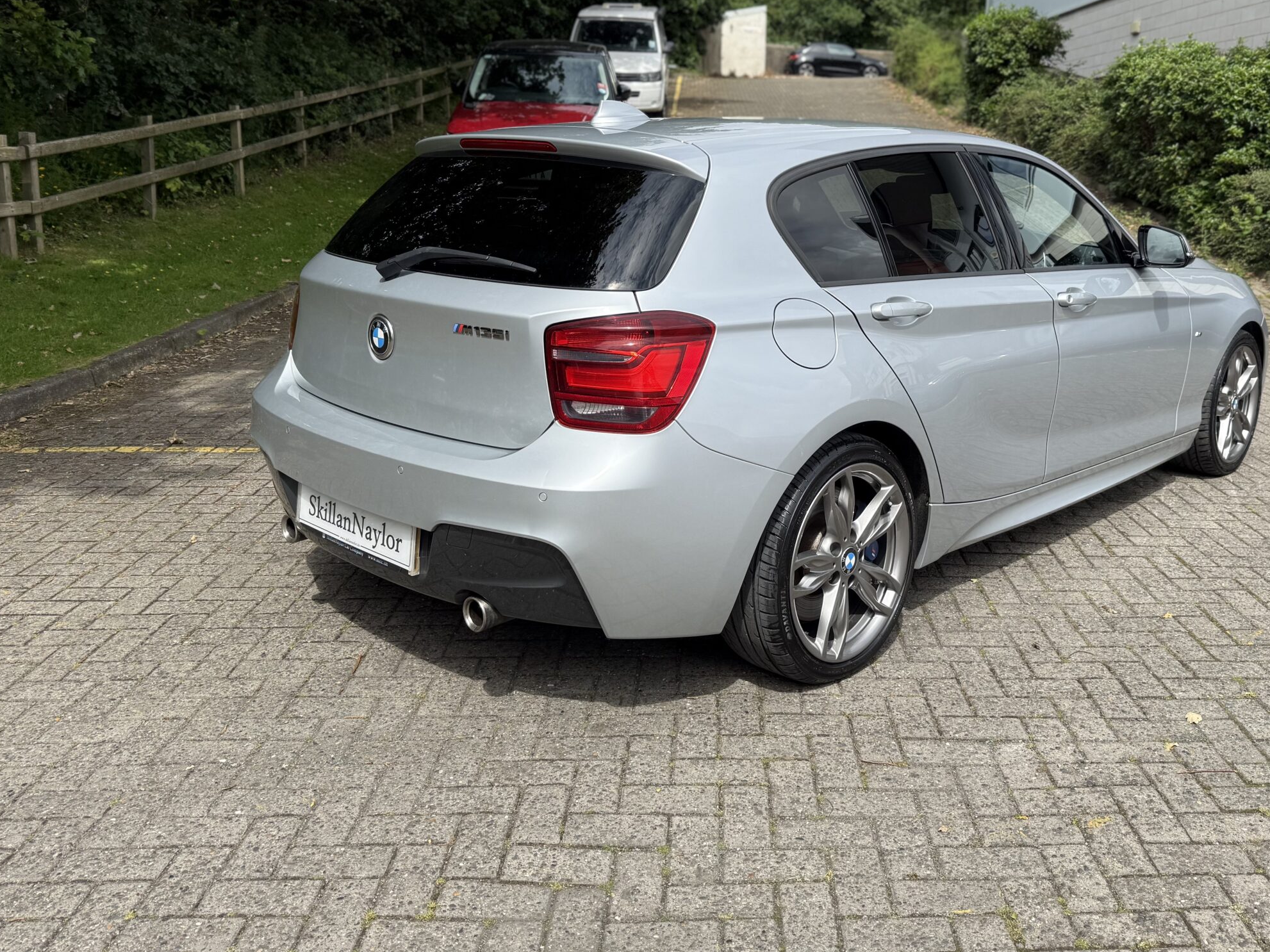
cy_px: 342
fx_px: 1137
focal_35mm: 31
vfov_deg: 45.0
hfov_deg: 58.0
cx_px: 743
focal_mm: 6.76
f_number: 1.78
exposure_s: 1/3279
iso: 80
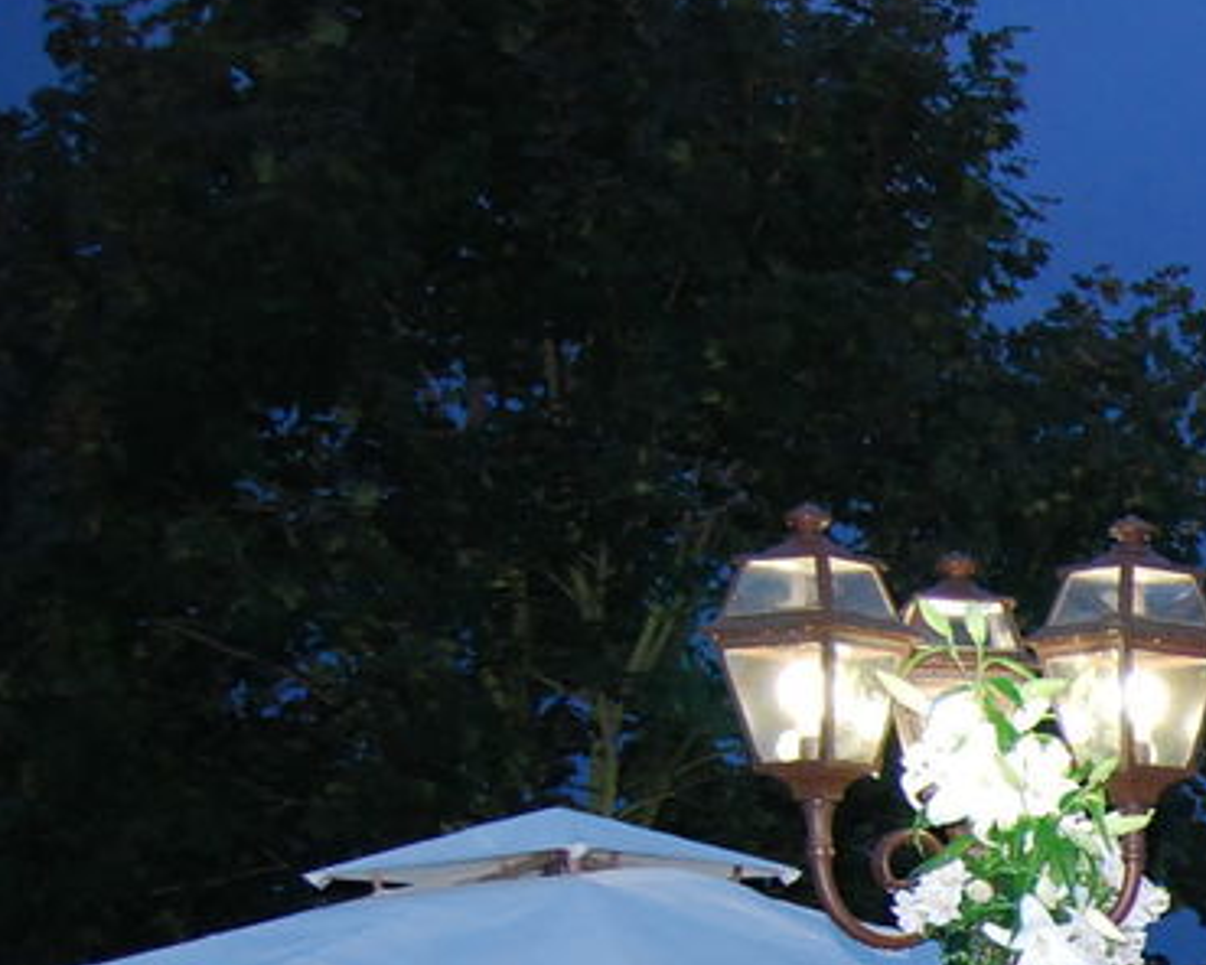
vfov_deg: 15.7
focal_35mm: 92
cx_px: 2026
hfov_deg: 17.7
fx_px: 3284
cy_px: 1311
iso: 720
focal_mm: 18
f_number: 3.5
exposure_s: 1/60
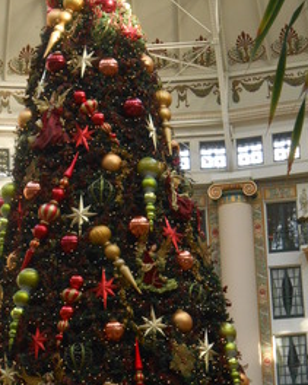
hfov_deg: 13.7
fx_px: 1277
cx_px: 92
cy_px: 271
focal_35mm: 112
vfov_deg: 17.1
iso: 400
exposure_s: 1/60
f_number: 5.6
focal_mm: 11.3
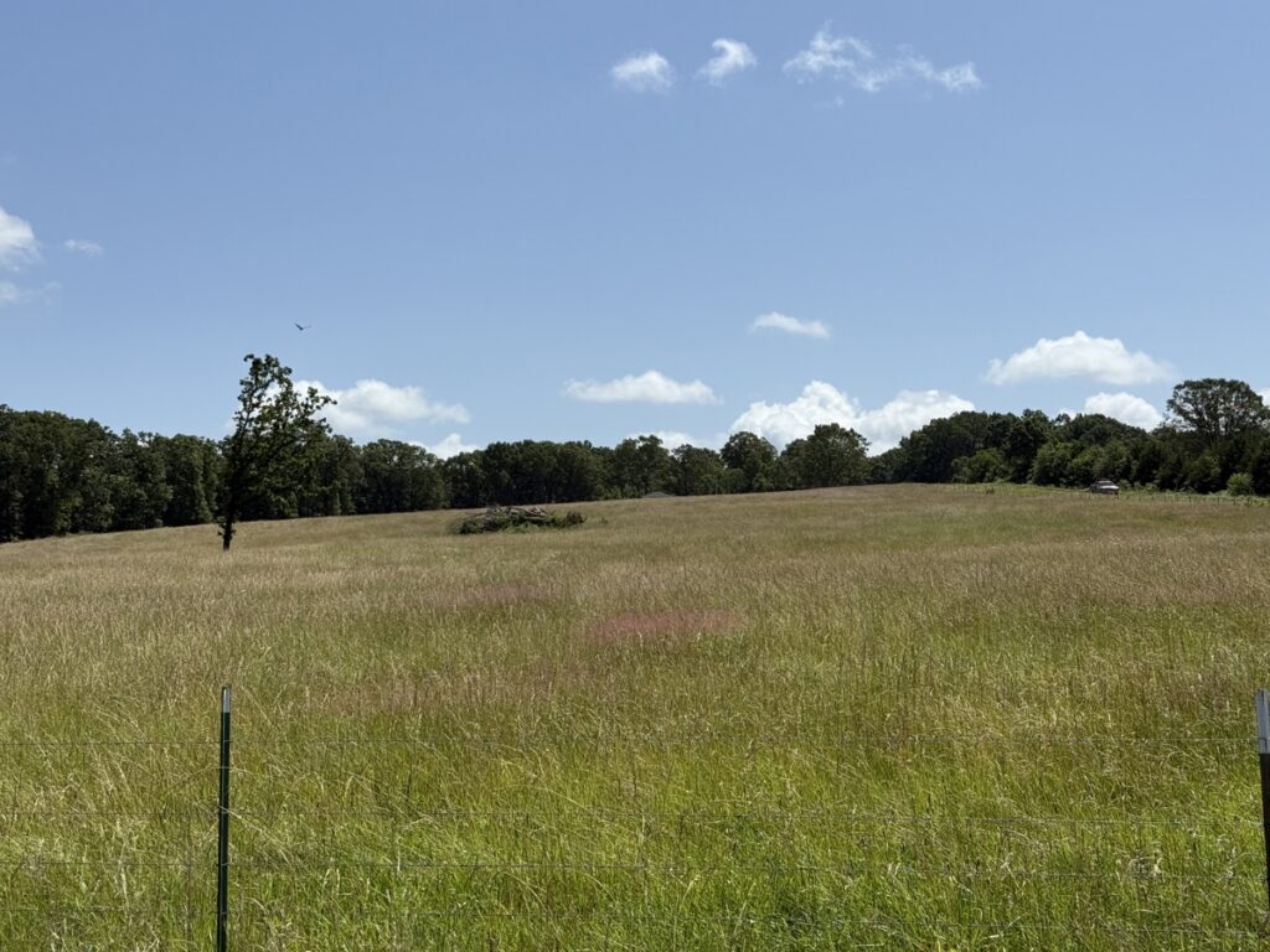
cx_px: 635
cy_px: 476
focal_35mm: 48
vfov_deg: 30.3
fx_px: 1761
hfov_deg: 39.7
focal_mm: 6.76
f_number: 1.78
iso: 64
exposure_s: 1/7874
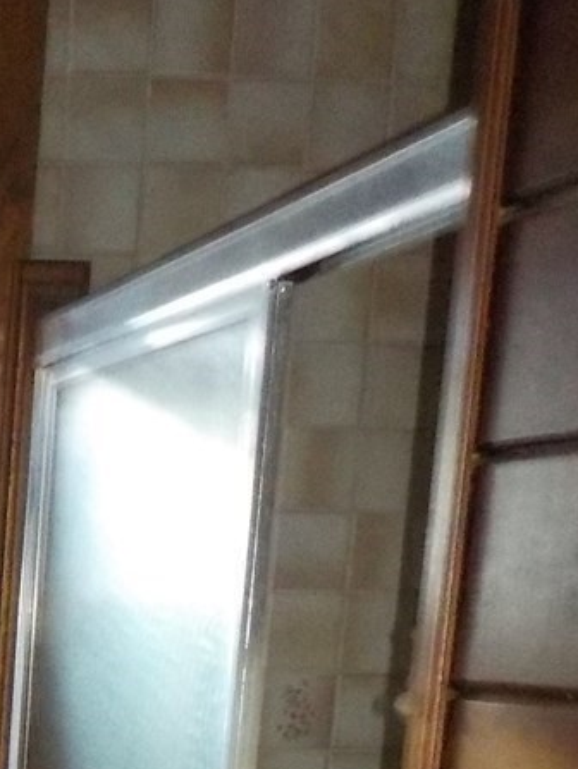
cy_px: 1235
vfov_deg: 16.8
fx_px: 2290
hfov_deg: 13.3
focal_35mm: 103
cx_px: -385
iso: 800
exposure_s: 1/8
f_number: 3.3
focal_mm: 4.1
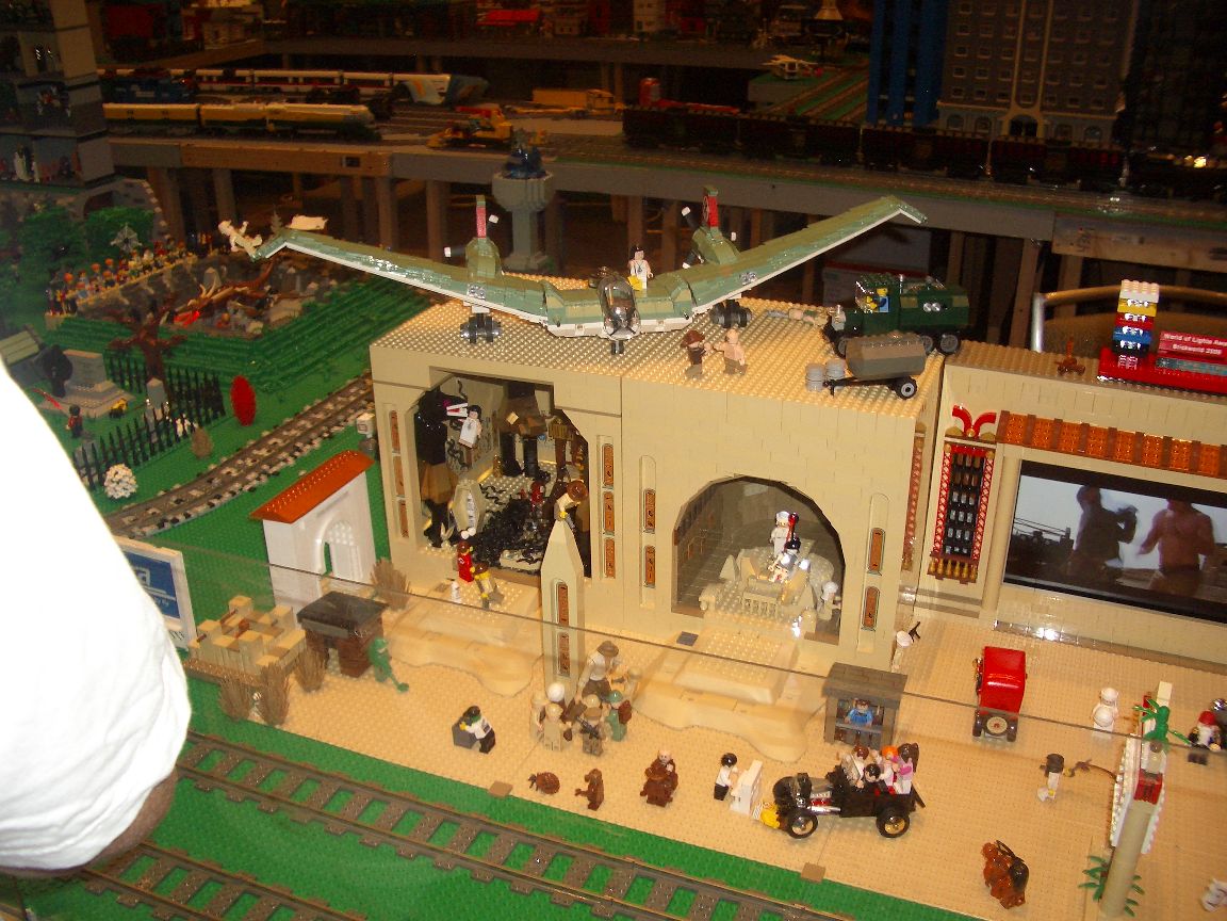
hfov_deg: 52.6
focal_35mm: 35
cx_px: 614
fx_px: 1241
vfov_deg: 40.7
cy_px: 460
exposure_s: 1/60
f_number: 2.6
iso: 100
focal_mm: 5.8
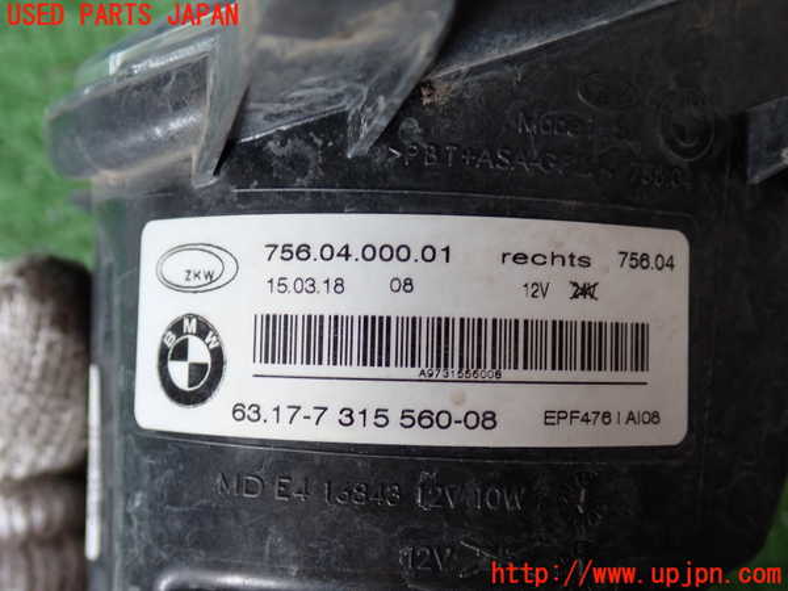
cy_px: 296
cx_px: 394
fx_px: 933
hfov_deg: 45.8
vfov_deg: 35.1
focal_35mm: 41
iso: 200
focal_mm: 7.31
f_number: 2.8
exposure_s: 1/40
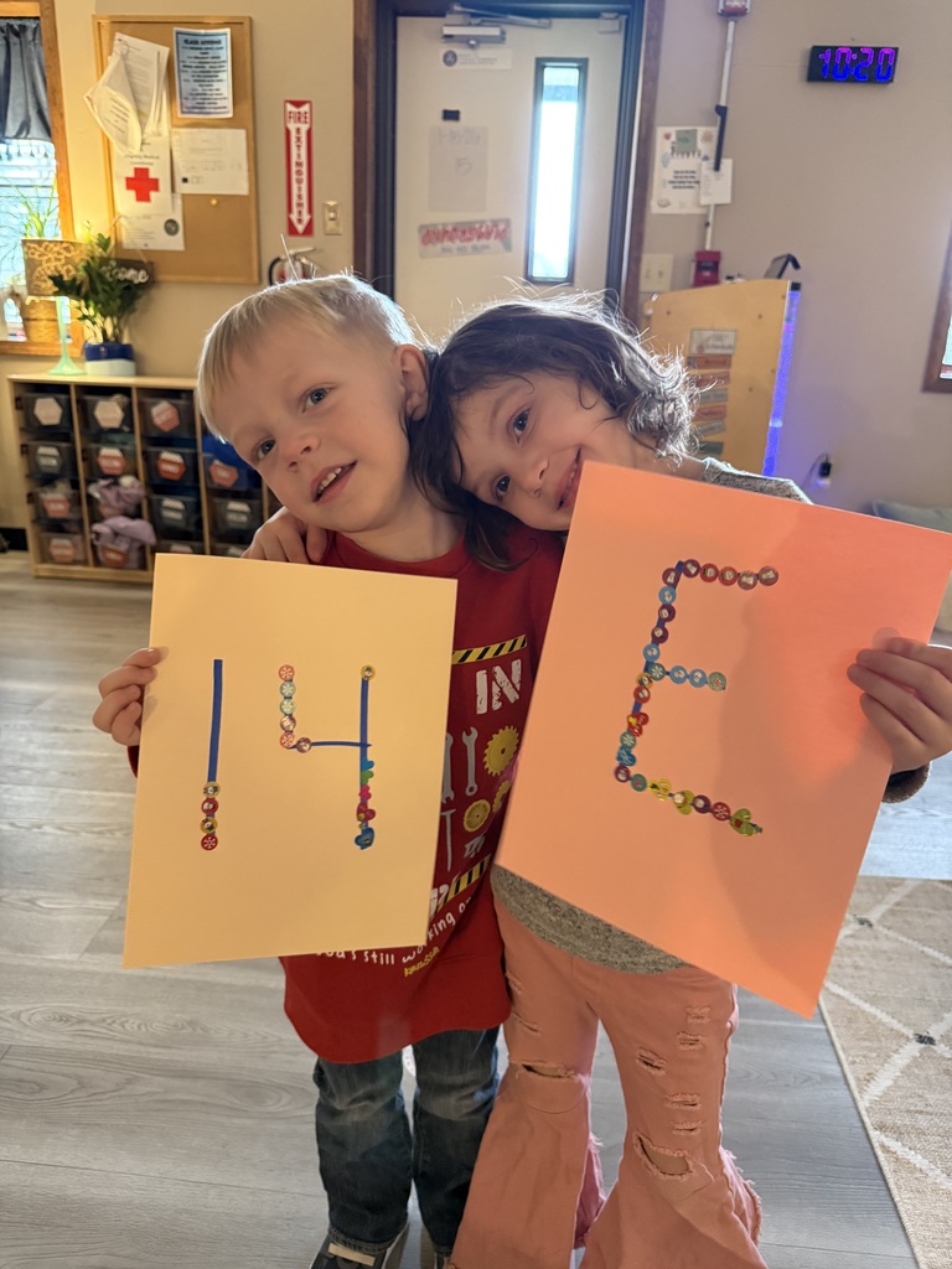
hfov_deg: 56.8
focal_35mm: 24
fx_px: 880
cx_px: 476
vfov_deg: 71.6
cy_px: 634
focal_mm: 6.76
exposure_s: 1/40
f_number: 1.78
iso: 800
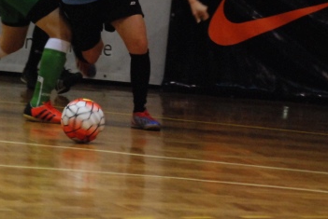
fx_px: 4216
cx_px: 82
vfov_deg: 3.0
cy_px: -23
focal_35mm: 462
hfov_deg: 4.5
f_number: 4.5
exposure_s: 1/200
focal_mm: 135
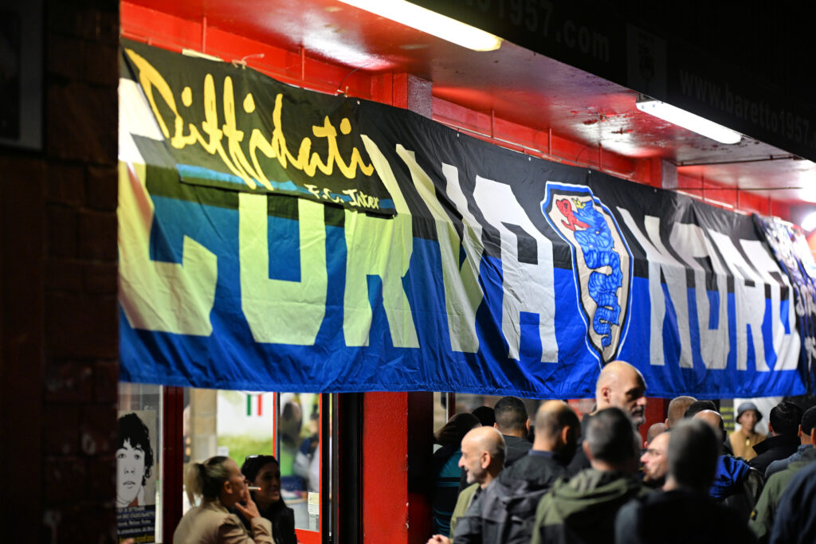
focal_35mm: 85
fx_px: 1927
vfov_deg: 16.1
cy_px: 272
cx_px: 408
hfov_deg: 23.9
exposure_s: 1/1250
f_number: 1.6
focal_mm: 85
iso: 2500
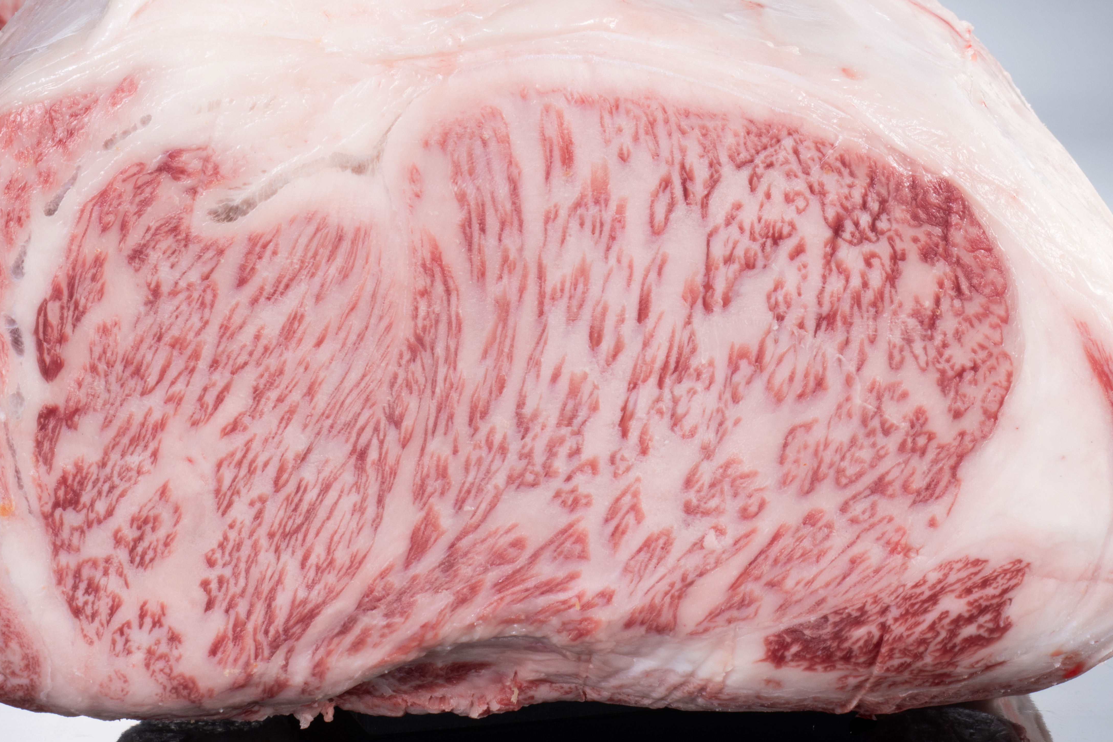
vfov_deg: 8.5
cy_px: 288
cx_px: 566
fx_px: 5007
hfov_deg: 12.7
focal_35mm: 162
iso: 160
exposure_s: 1/125
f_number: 22
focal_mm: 85
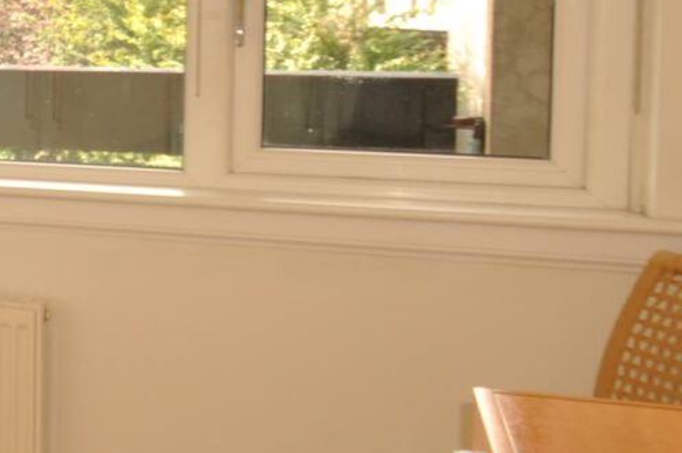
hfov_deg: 18.3
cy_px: 14
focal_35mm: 77
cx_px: -655
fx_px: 1456
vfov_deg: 17.3
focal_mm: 10
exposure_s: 1/15
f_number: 8
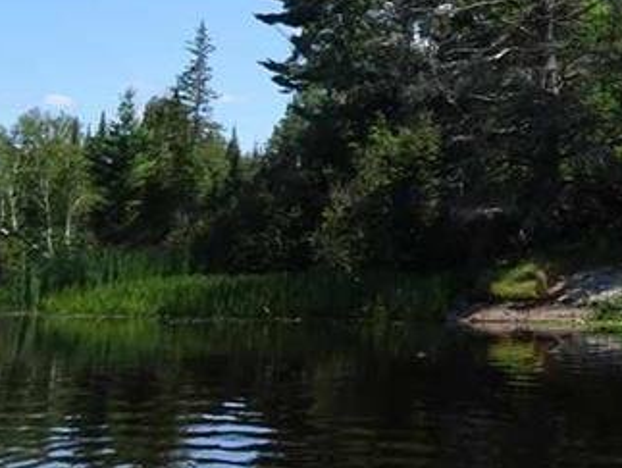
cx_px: 826
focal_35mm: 76
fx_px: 1367
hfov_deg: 22.7
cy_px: -19
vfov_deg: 18.8
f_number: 3.5
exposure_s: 1/640
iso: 80
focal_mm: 4.1
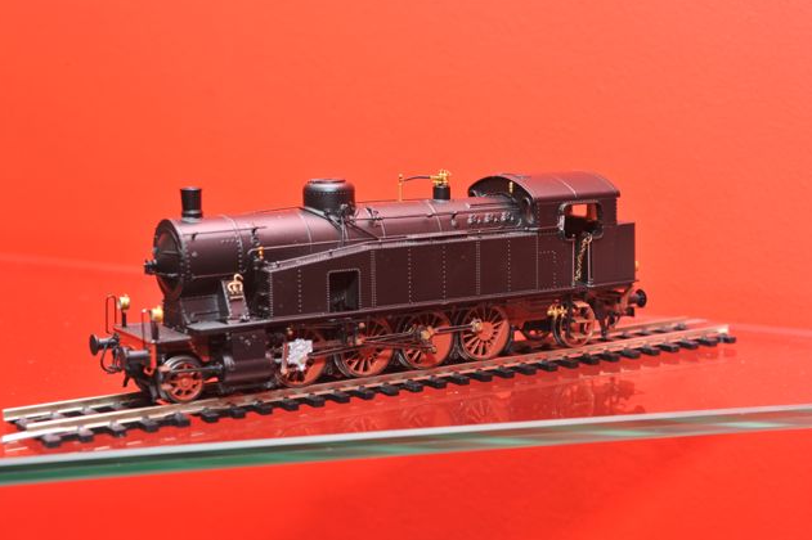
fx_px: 1601
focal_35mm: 71
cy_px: 267
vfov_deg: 19.2
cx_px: 408
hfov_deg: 28.5
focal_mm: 70
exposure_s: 1/50
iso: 400
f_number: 13
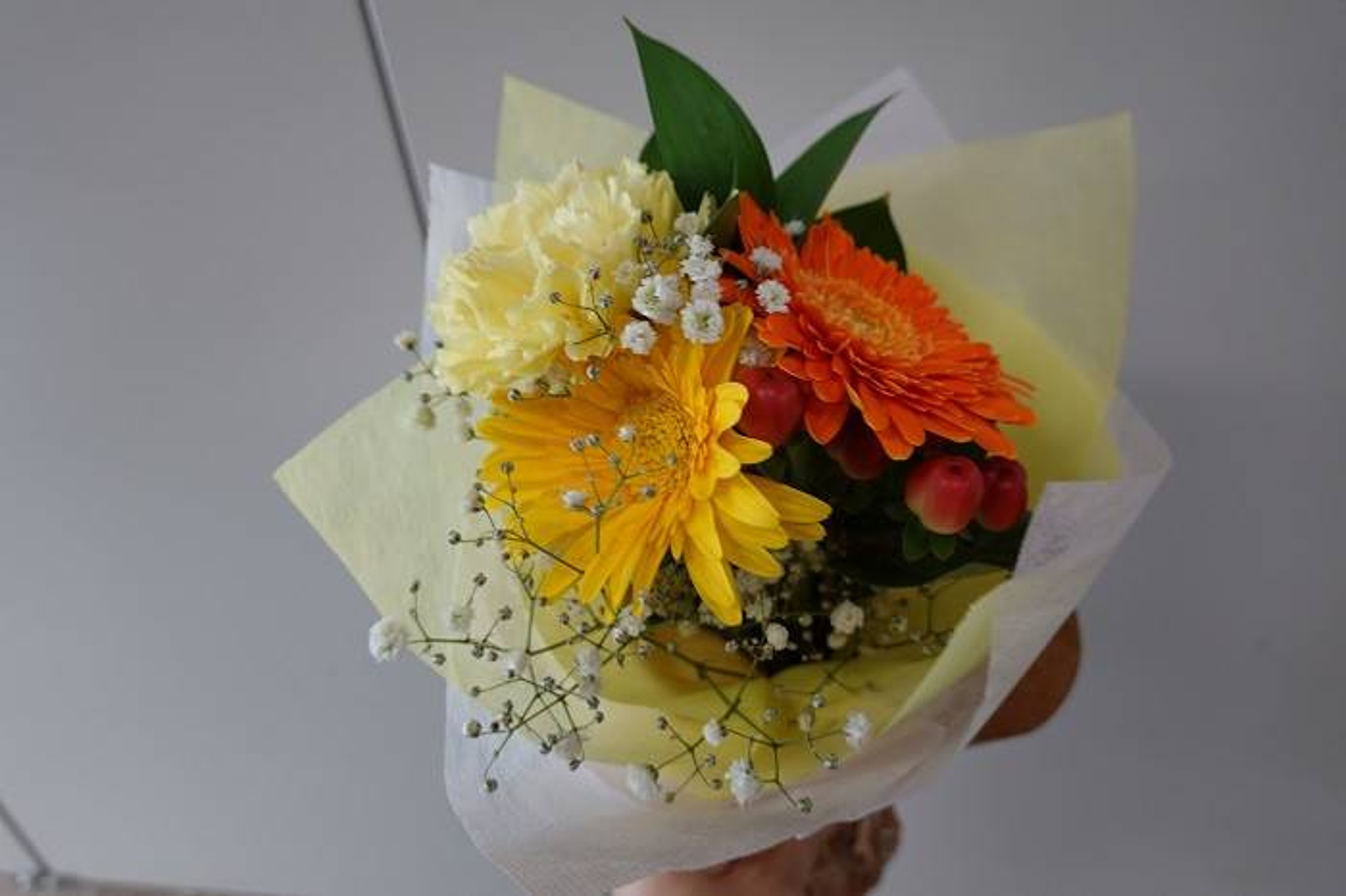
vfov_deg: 53.1
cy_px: 448
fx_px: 897
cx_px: 673
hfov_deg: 73.8
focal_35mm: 24
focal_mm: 9
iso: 100
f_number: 2.8
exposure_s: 1/40
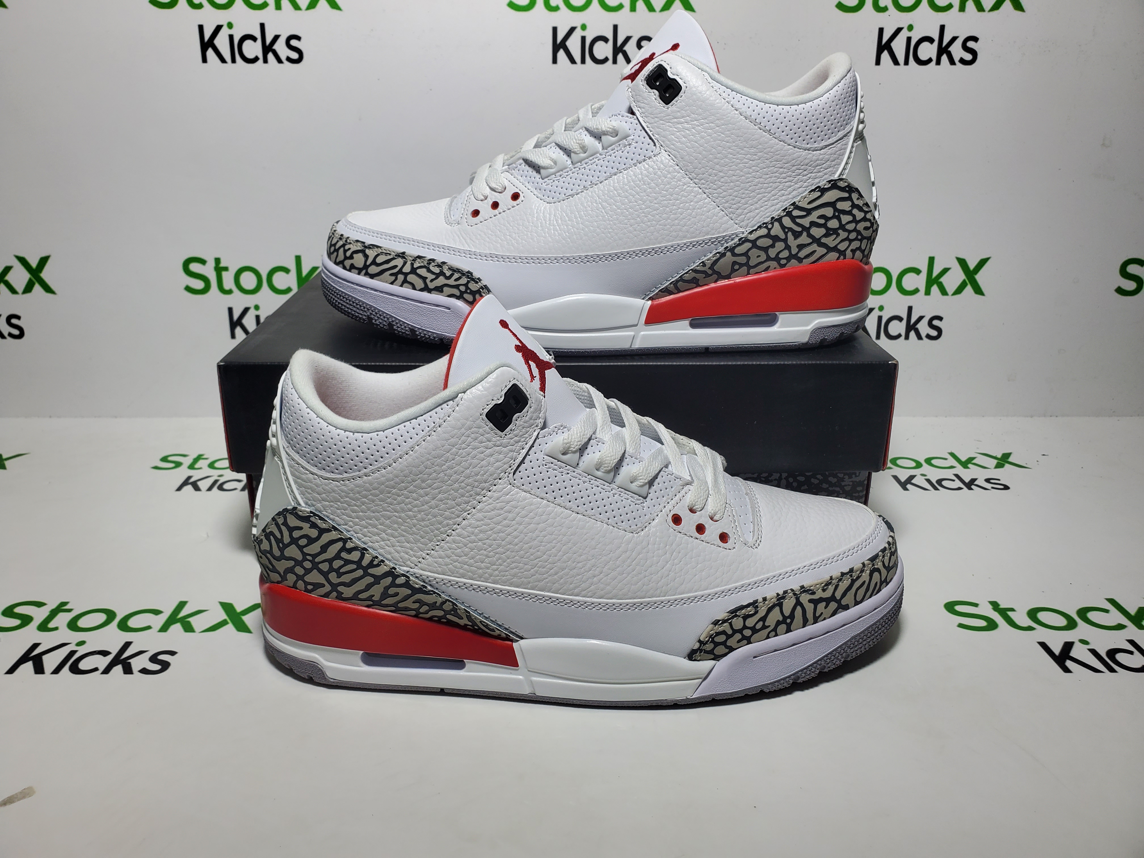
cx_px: 572
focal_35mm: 26
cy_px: 429
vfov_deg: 53.1
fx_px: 859
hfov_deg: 67.3
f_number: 2.4
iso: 50
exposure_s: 1/328
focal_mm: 4.3
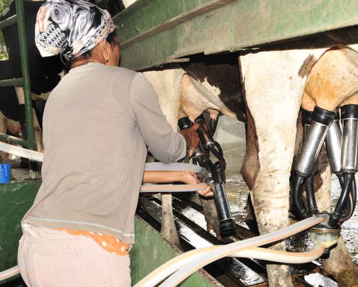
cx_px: 202
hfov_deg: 32.4
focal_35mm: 58
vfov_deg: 26.2
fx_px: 615
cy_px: 144
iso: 400
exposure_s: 1/250
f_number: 8
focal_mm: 34
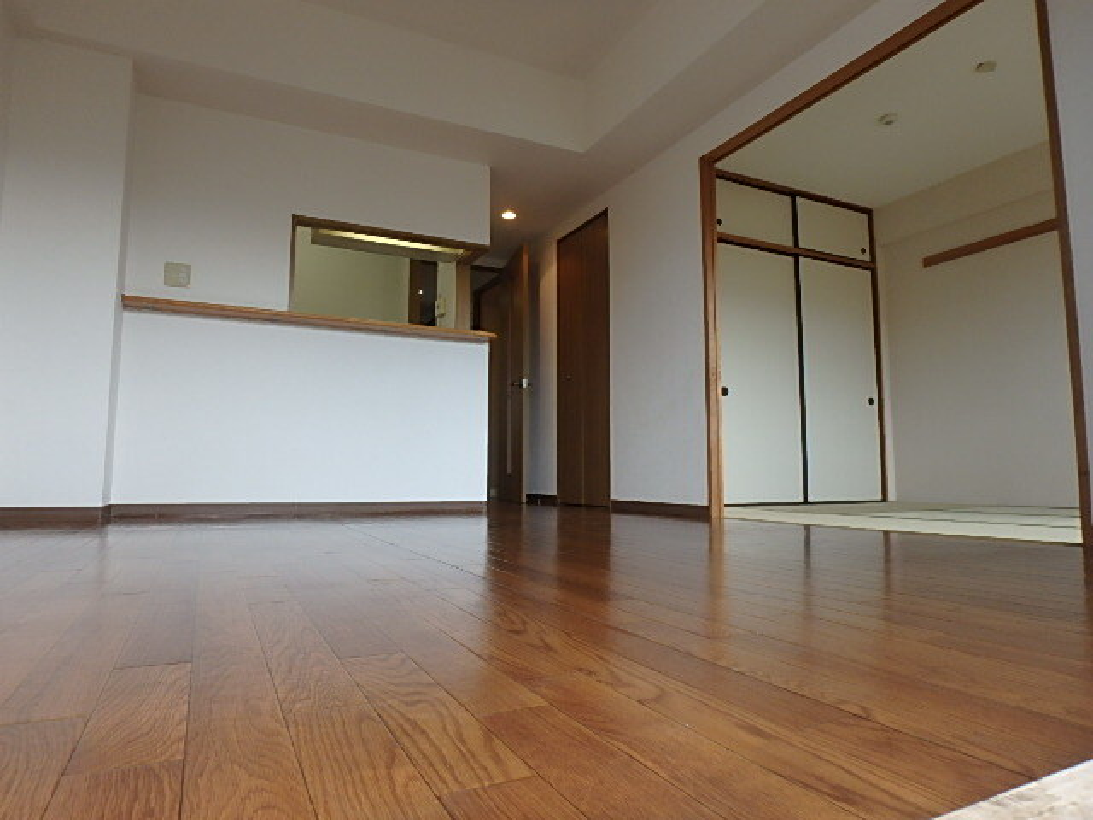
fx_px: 663
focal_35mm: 21
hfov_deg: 79.0
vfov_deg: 63.4
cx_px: 546
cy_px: 410
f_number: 3.5
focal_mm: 3.7
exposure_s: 1/60
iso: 125
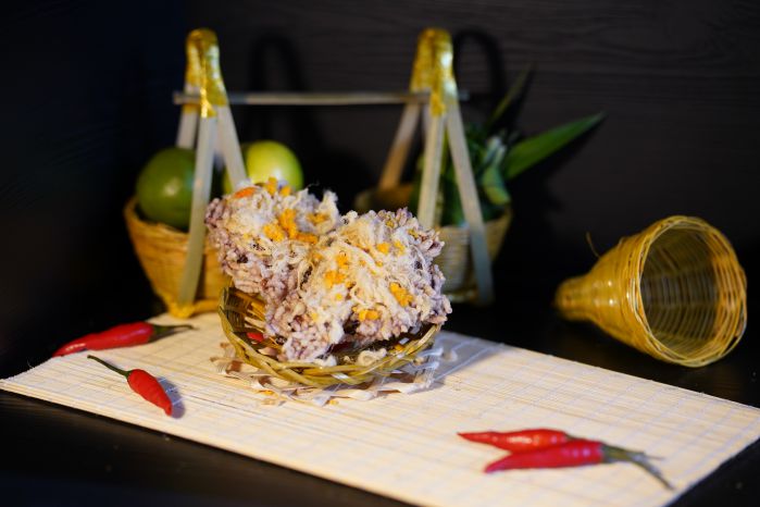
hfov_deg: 19.8
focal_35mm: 103
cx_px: 380
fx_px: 2174
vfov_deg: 13.3
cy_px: 254
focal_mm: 103
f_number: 3.2
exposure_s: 1/160
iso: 1600
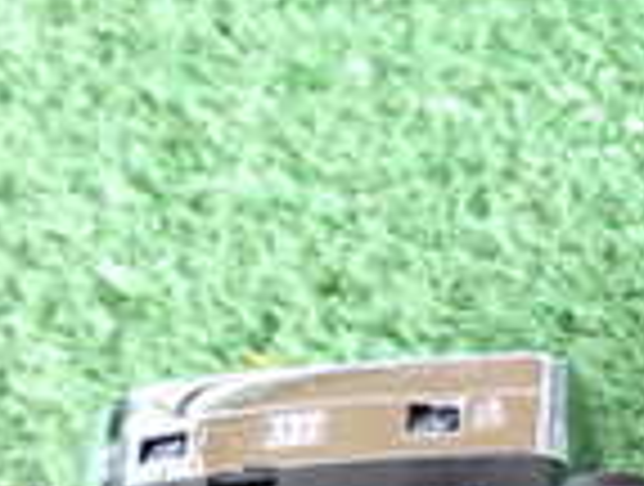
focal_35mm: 159
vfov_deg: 9.2
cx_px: 946
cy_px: 666
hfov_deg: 11.9
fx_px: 2966
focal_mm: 6.83
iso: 800
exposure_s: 1/30
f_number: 2.7
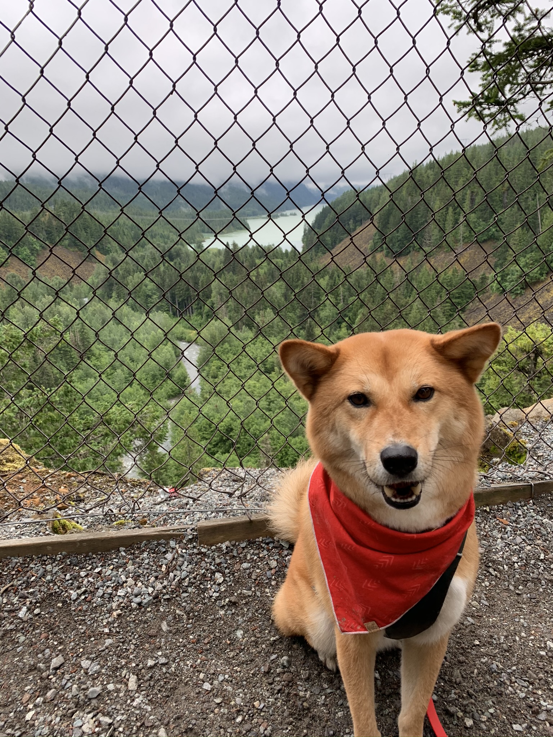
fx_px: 554
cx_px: 276
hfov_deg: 53.1
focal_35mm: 26
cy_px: 368
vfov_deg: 67.3
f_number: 1.8
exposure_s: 1/210
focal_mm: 4.25
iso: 25
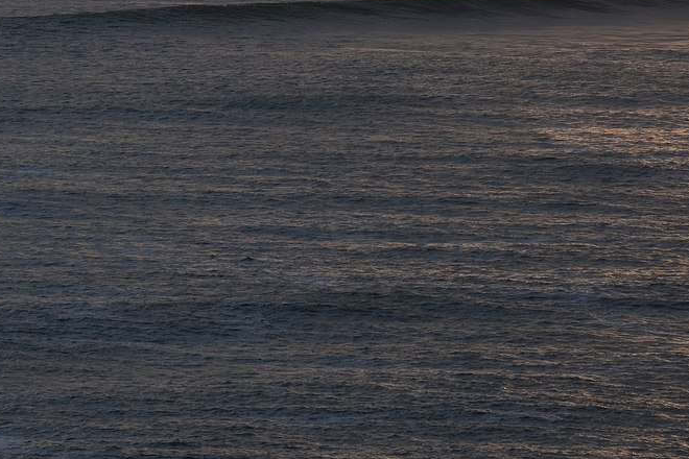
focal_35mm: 308
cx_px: 554
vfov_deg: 4.5
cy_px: 65
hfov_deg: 6.7
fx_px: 5894
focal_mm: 84.8
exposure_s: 1/420
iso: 160
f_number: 5.6
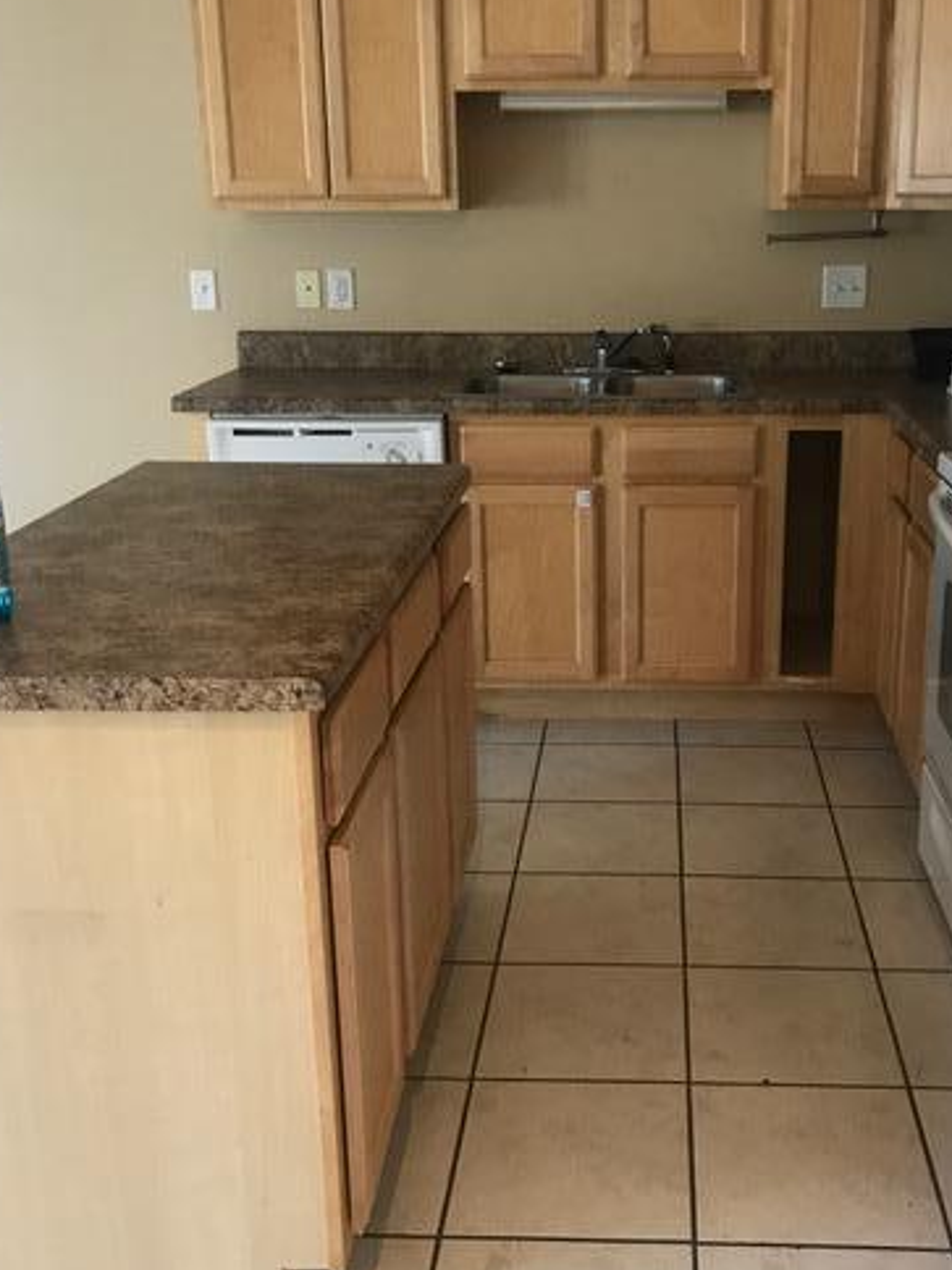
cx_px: 590
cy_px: 588
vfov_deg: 50.1
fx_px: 1357
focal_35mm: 37
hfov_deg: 38.4
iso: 40
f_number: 1.8
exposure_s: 1/15
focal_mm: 3.99
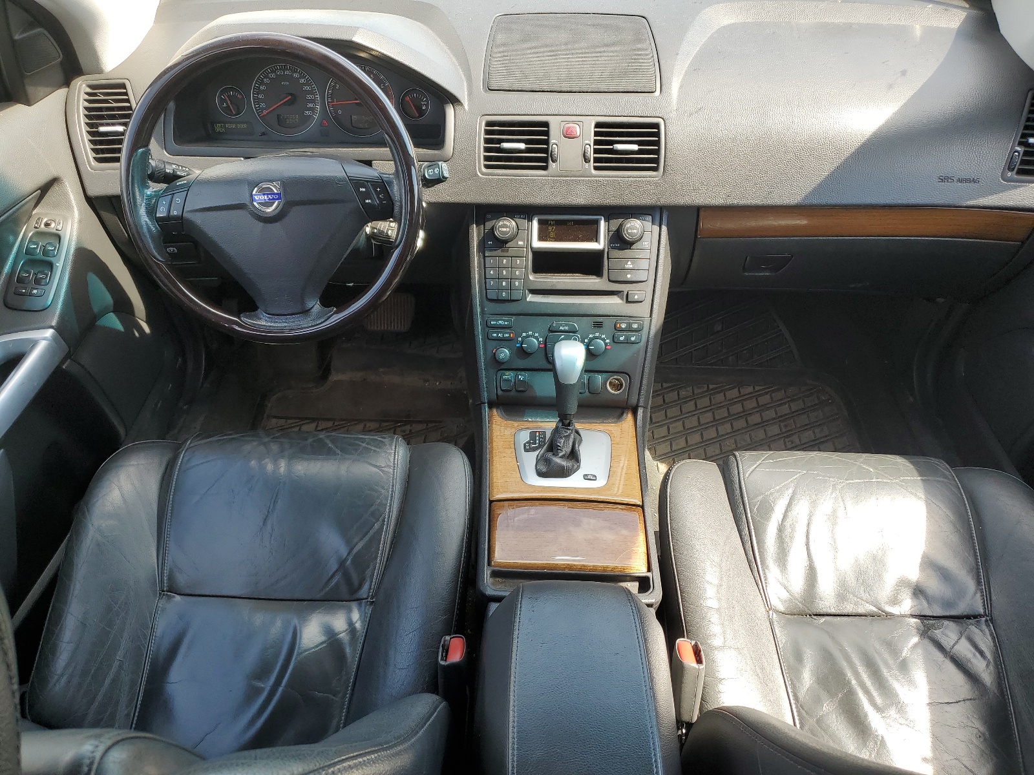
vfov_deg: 53.1
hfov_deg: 67.3
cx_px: 517
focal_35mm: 26
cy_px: 388
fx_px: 777
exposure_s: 1/256
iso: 50
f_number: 1.5
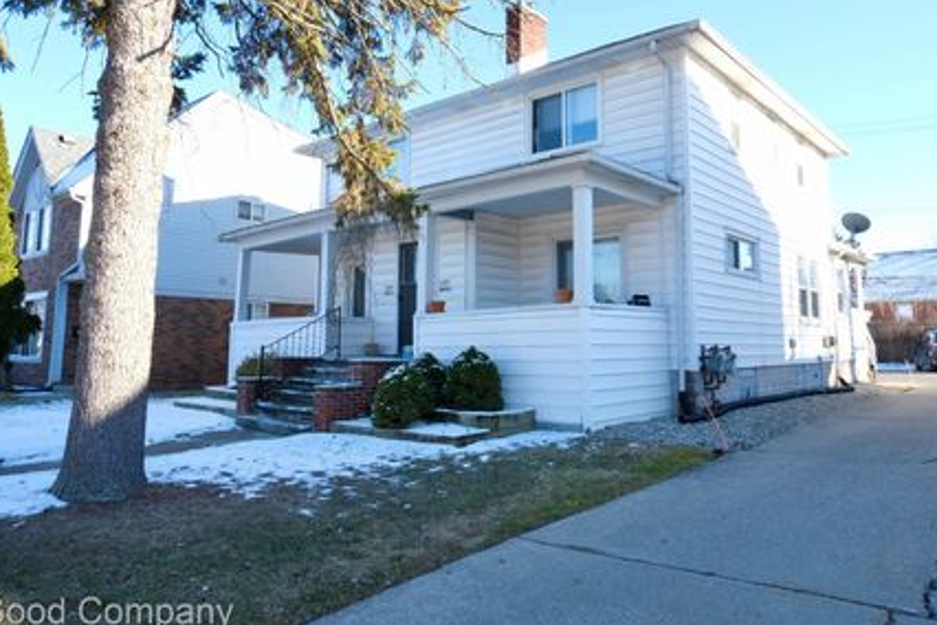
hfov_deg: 67.2
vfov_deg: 47.8
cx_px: 521
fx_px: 703
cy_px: 270
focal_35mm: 27
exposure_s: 1/60
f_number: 14
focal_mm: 15
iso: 640
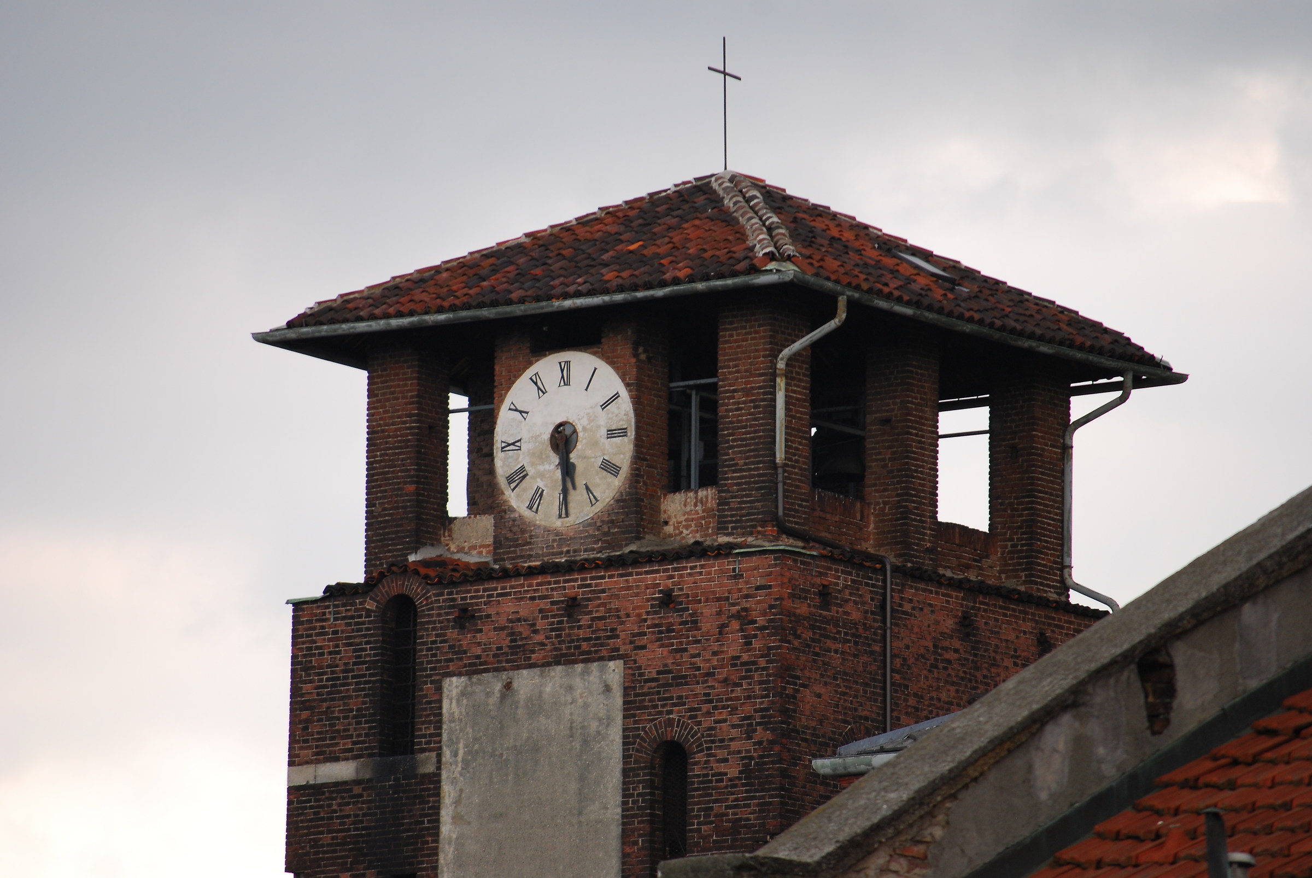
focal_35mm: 300
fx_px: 10945
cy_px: 439
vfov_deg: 4.6
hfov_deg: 6.9
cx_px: 656
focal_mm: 200
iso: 200
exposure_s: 1/160
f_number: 5.6
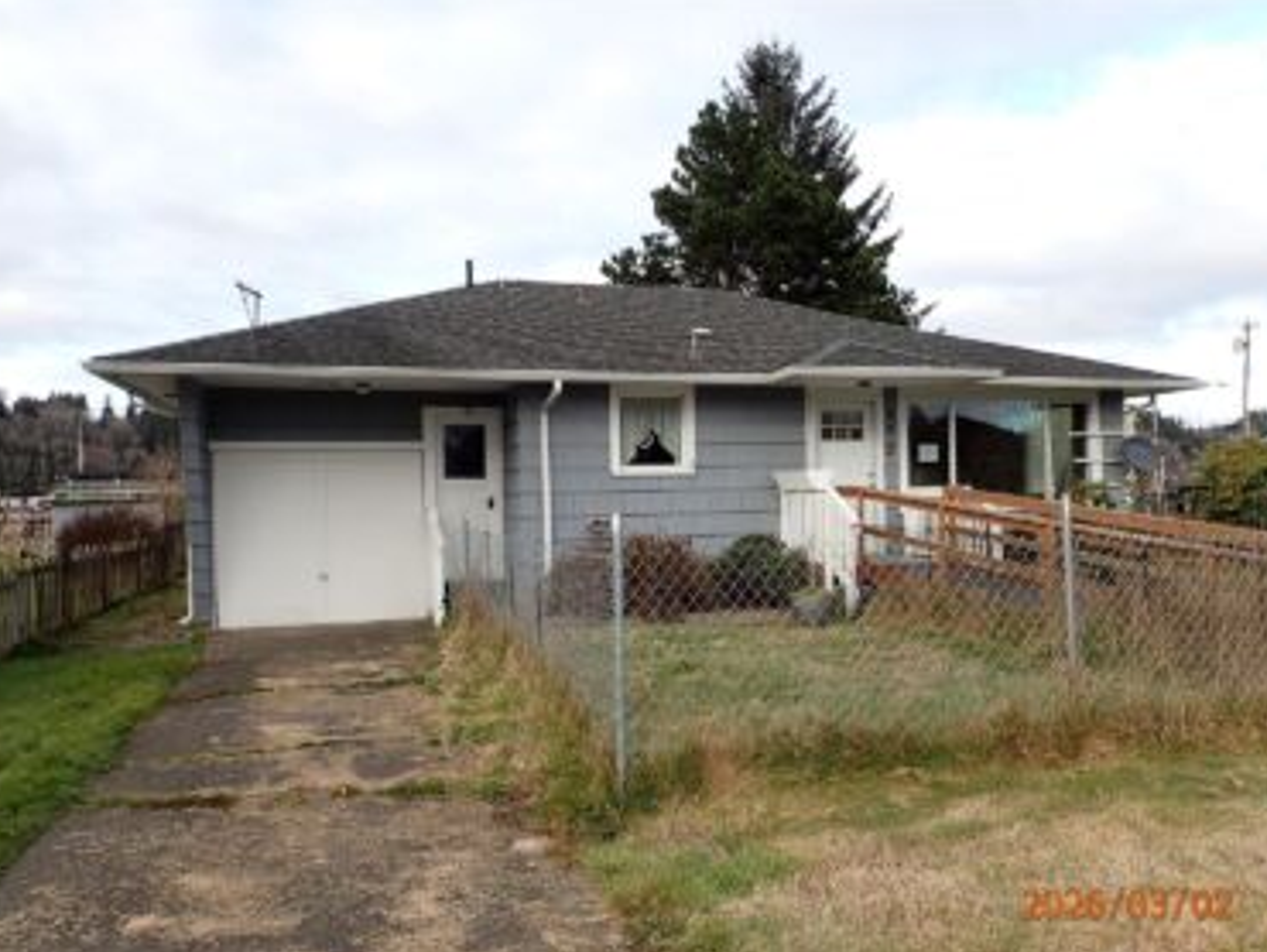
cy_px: 500
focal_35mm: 27
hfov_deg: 65.3
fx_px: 989
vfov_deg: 51.4
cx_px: 630
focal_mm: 4.5
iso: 100
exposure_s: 1/400
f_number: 2.8
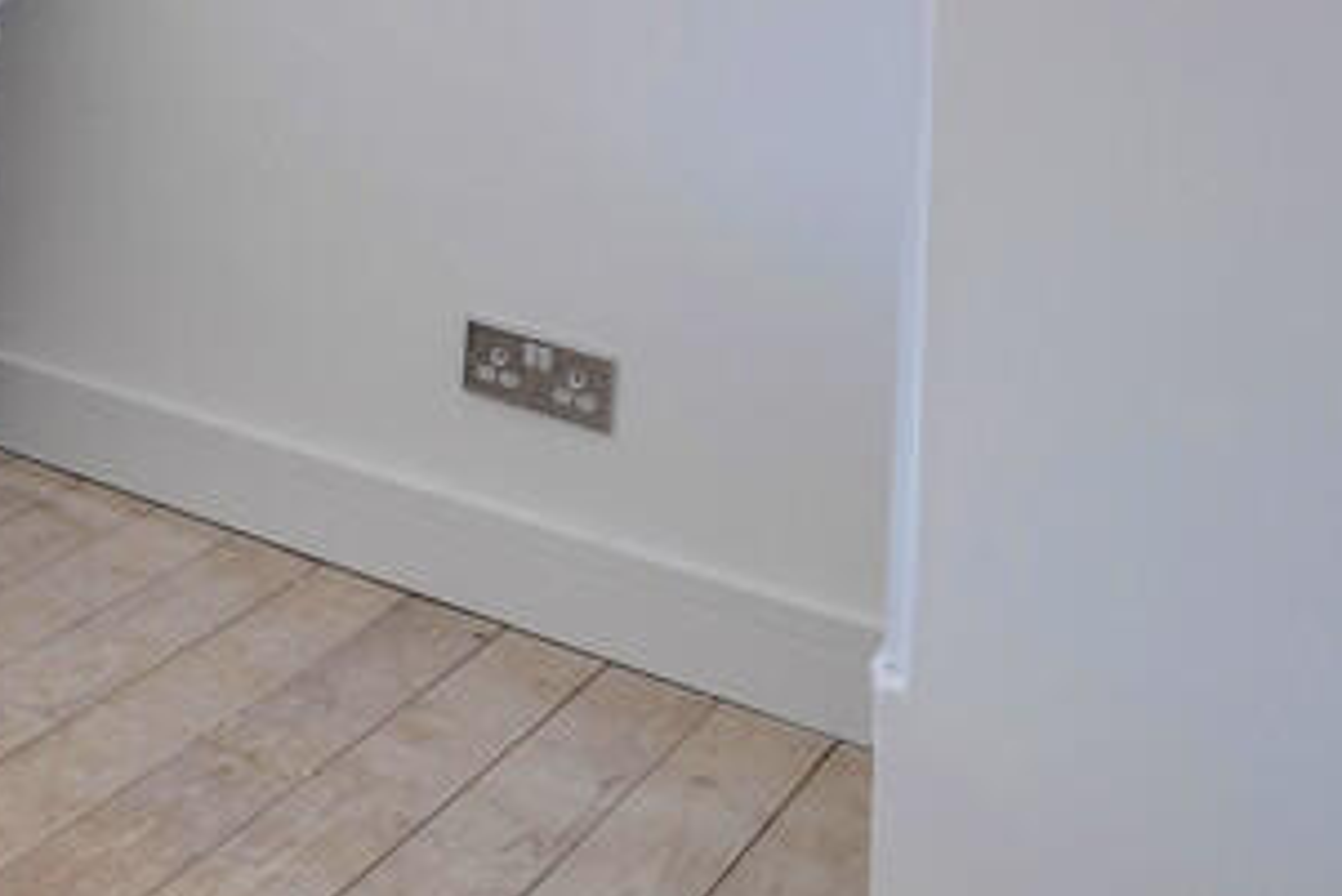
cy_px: -305
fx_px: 1902
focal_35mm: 51
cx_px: -816
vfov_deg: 23.2
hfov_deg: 25.4
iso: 400
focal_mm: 10
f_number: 9
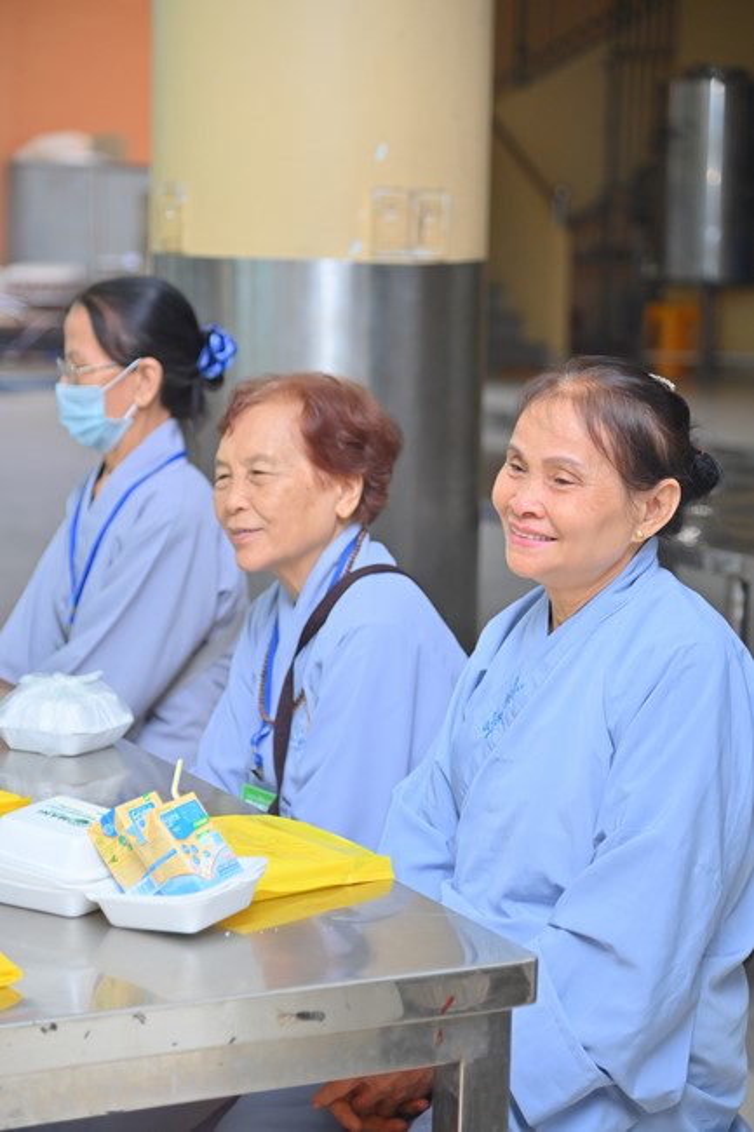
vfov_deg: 23.9
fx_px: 2672
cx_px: 377
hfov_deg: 16.1
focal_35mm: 85
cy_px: 566
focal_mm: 85
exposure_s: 1/160
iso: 1000
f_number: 4
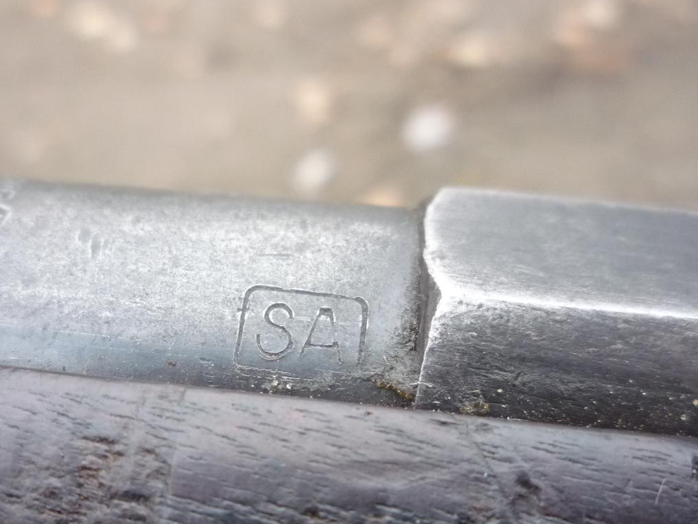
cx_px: 299
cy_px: 326
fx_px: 807
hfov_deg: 46.7
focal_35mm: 40
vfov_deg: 35.8
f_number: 3.3
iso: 250
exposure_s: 1/30
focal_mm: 5.2
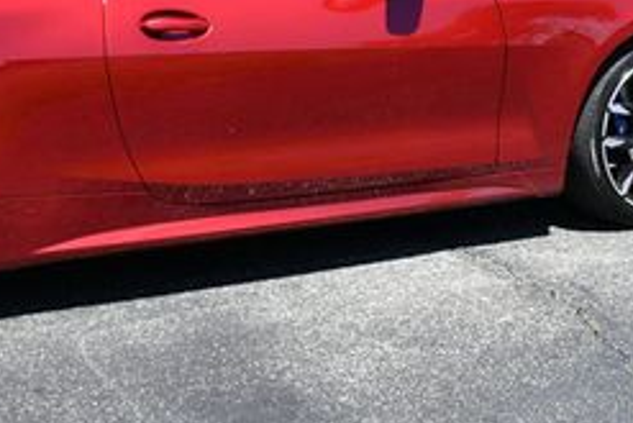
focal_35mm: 114
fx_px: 2006
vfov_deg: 11.8
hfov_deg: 17.7
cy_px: -74
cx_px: 82
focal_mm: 22
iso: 140
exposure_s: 1/250
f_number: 8
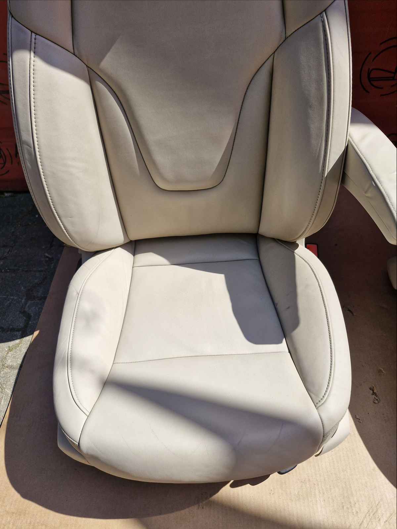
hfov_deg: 58.9
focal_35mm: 23
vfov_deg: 73.9
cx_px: 198
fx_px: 352
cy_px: 264
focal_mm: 5.54
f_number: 1.8
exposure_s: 1/1432
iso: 50
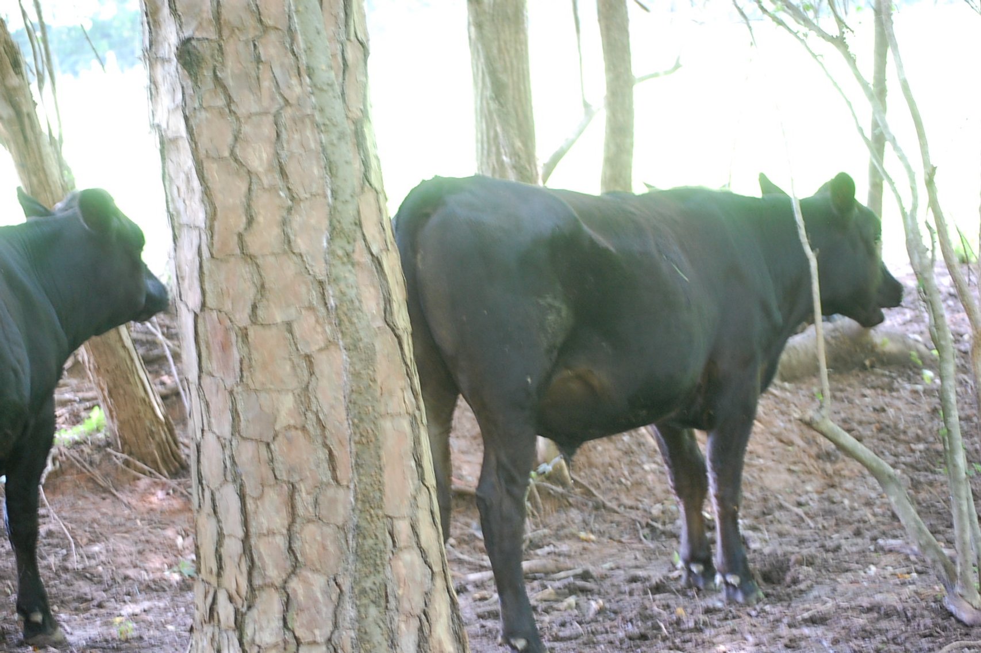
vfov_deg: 16.5
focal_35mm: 82
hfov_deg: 24.6
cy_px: 326
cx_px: 490
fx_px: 2246
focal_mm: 55
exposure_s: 1/20
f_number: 4
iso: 800
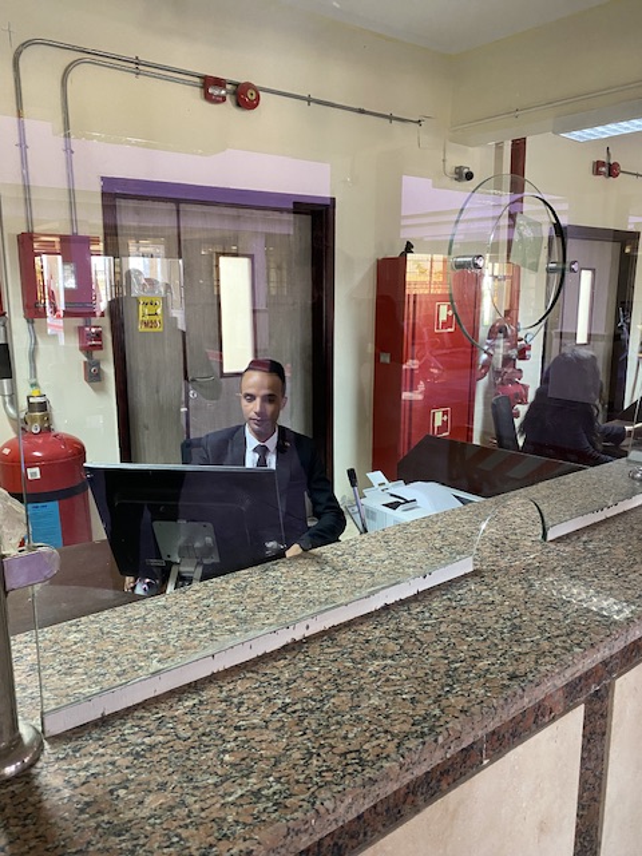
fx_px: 643
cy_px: 428
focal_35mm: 26
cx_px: 321
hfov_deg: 53.1
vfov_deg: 67.3
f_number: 1.8
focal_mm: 4.25
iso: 400
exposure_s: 1/50
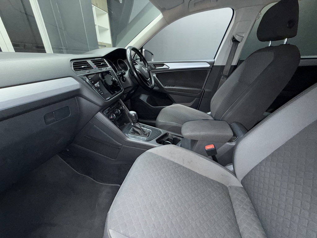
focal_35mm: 14
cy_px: 119
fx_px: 128
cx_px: 158
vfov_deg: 85.7
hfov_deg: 102.1
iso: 320
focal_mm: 2.22
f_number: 2.2
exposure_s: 1/33
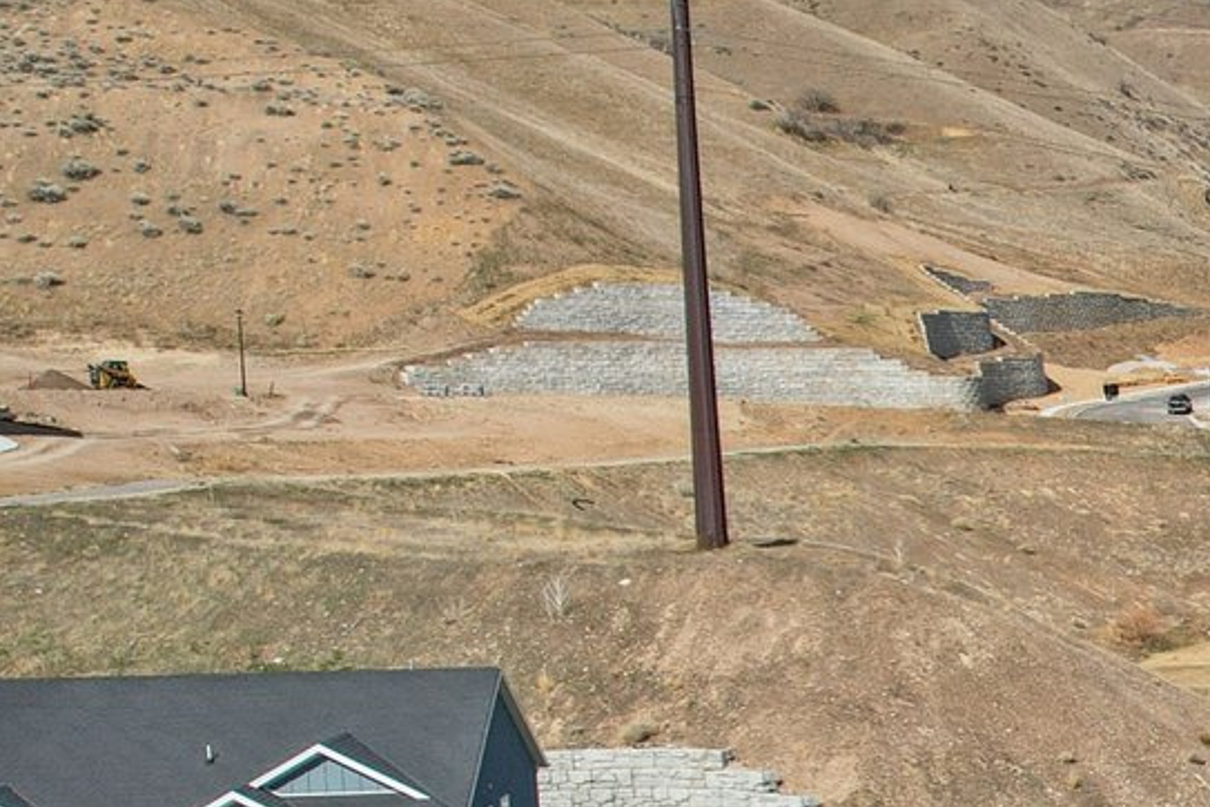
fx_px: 2790
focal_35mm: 83
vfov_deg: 16.0
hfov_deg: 20.0
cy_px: 873
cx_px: 1961
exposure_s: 1/120
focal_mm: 8.4
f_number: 2.8
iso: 110
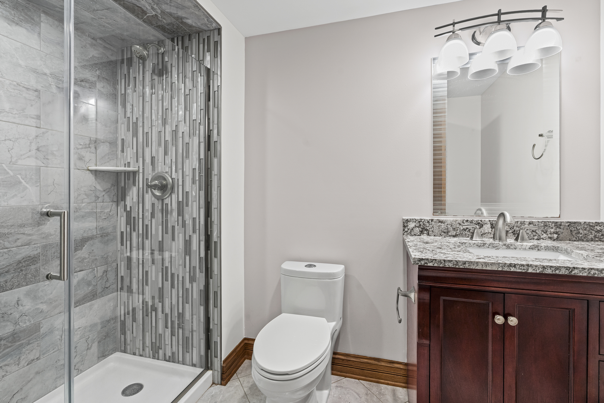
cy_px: 202
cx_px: 302
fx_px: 268
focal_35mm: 16
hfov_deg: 96.7
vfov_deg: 73.7
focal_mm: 16
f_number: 8
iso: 400
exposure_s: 1/6
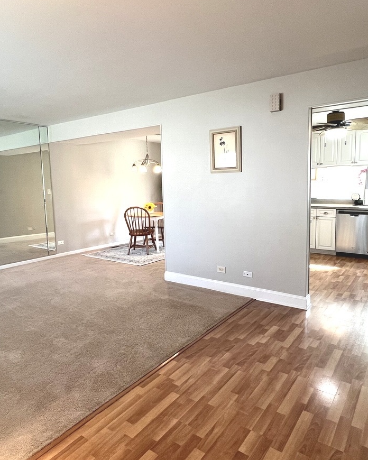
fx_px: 286
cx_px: 201
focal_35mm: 21
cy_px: 210
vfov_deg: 77.5
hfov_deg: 65.4
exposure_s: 1/60
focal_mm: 1.57
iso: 125
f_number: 1.8
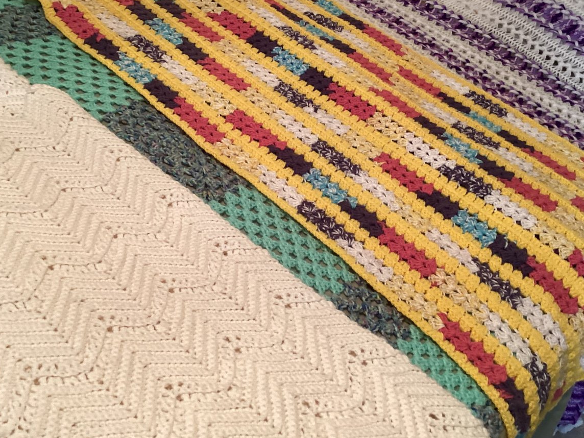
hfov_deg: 45.8
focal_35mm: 41
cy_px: 191
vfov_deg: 35.1
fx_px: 692
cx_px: 284
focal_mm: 3.3
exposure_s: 1/50
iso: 200
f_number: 2.4
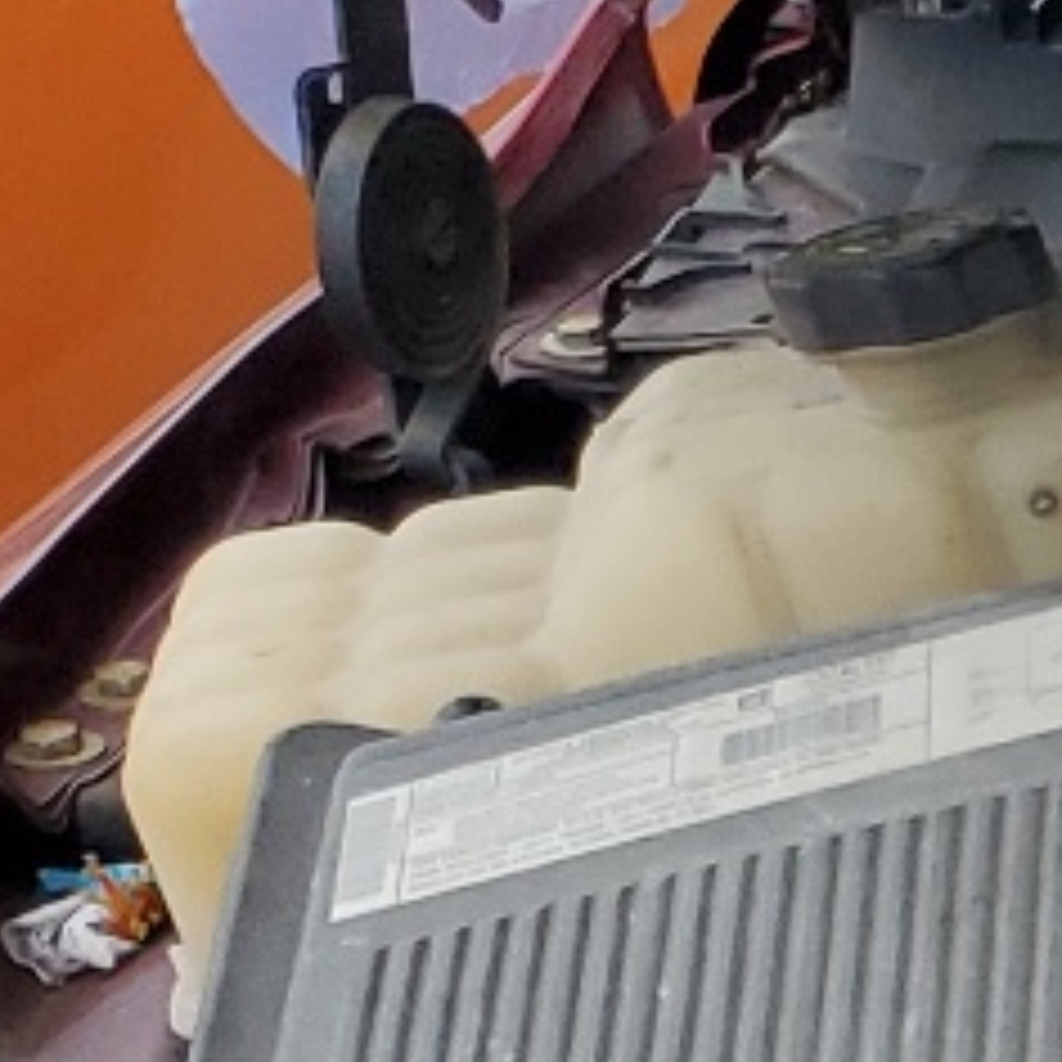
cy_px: 1966
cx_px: 3488
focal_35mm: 156
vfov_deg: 10.5
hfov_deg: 8.7
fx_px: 5415
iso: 56
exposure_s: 1/120
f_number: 1.5
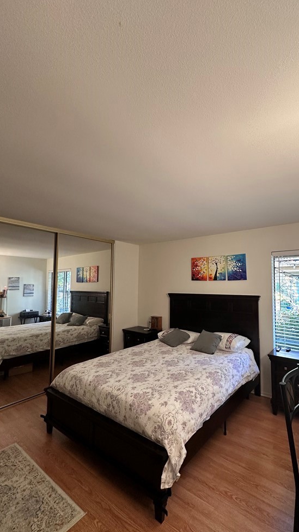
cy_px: 270
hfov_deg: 66.5
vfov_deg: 99.4
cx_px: 179
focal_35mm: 16
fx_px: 226
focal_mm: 2.22
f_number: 2.2
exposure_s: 1/60
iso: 250
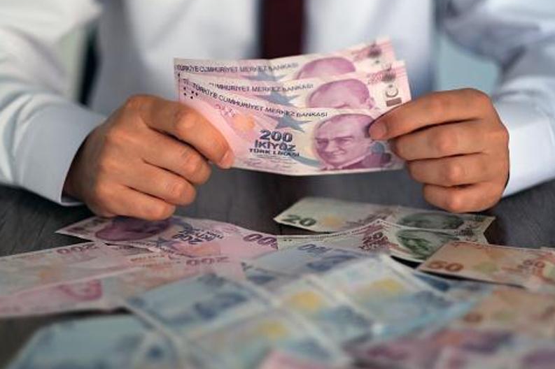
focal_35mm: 90
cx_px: 275
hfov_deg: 22.6
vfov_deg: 15.2
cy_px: 176
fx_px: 1387
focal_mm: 56
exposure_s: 1/1300
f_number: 1.2
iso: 160
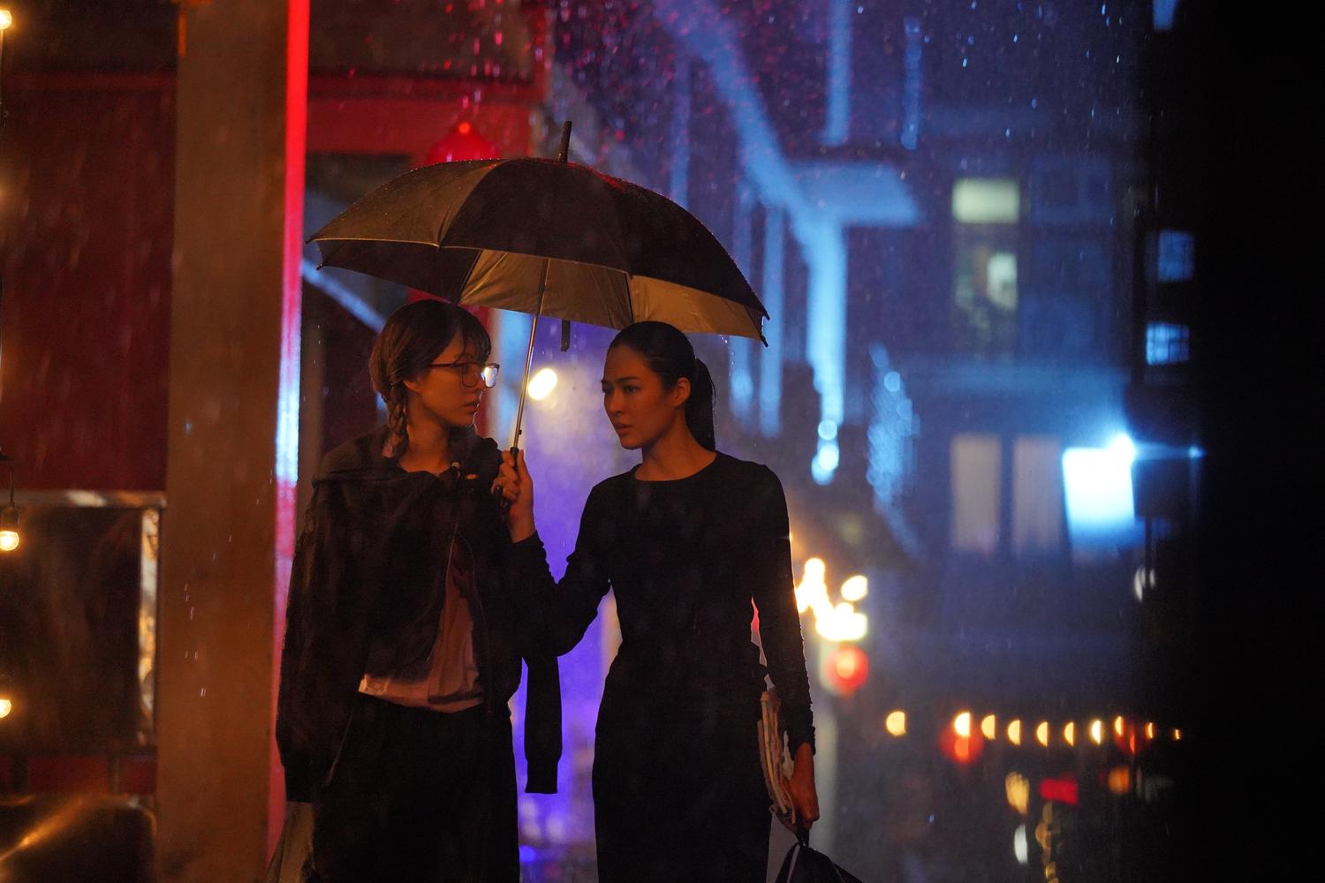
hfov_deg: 14.2
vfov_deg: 9.5
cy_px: 442
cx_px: 662
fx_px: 5336
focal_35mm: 145
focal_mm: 145
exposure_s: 1/320
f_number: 2.8
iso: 6400
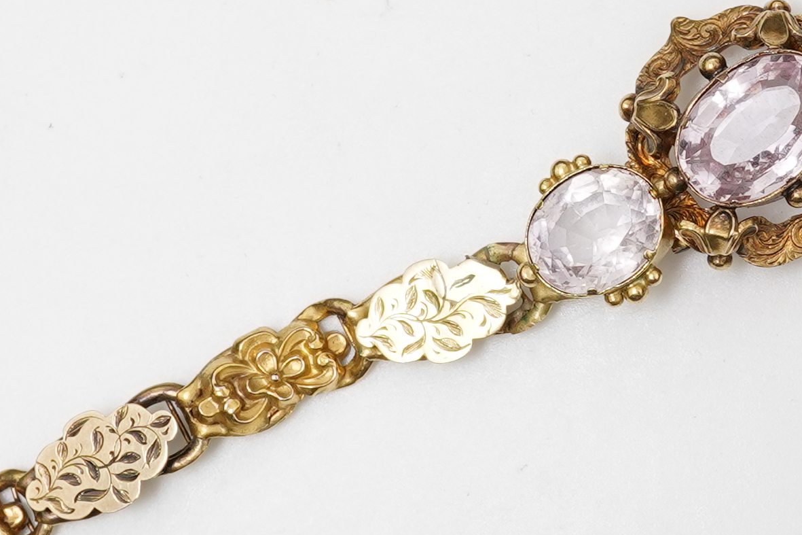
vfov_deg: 9.1
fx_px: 3341
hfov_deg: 13.5
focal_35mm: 150
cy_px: 168
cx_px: 777
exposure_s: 1/125
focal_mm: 30
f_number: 18
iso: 400
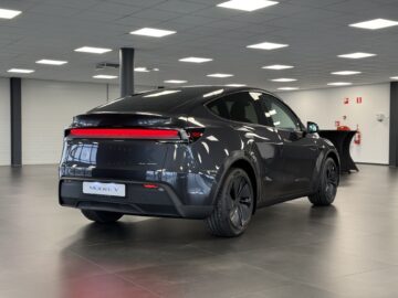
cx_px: 199
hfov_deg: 39.7
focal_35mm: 48
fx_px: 552
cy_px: 149
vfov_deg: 30.3
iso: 100
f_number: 1.78
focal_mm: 6.76
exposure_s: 1/63
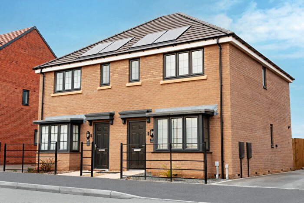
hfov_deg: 44.6
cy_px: 102
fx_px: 371
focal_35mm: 44
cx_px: 152
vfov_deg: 30.6
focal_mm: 43.9
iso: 400
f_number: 8
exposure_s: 1/125
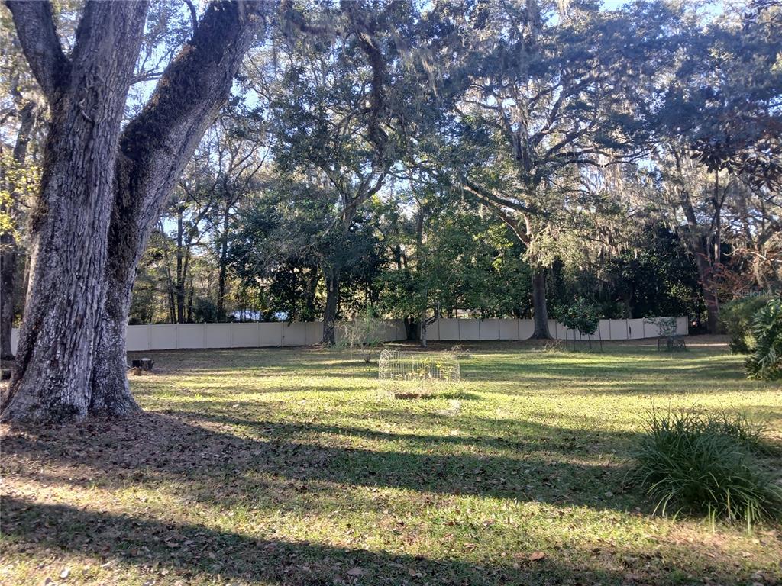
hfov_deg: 67.3
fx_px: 587
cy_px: 293
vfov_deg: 53.1
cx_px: 391
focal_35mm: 26
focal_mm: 3.98
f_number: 1.8
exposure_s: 1/60
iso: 32
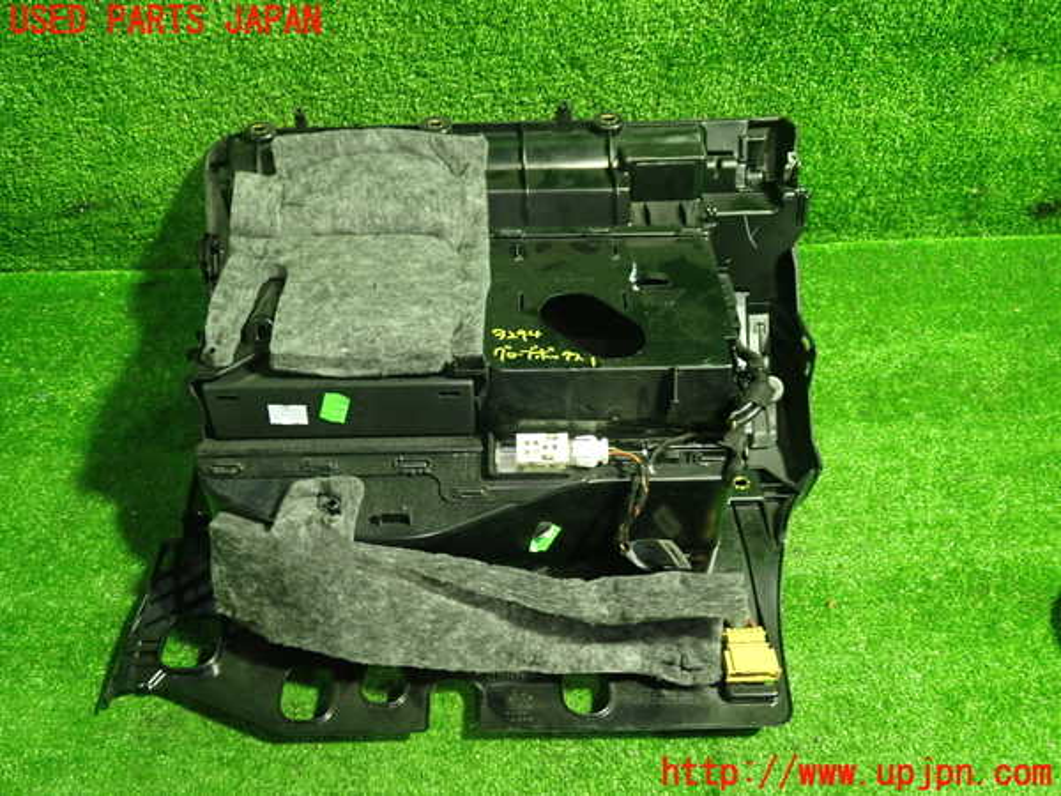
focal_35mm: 30
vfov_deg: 46.8
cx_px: 530
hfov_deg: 60.0
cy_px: 398
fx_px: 920
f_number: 2.3
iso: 640
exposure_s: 1/30
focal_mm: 5.4
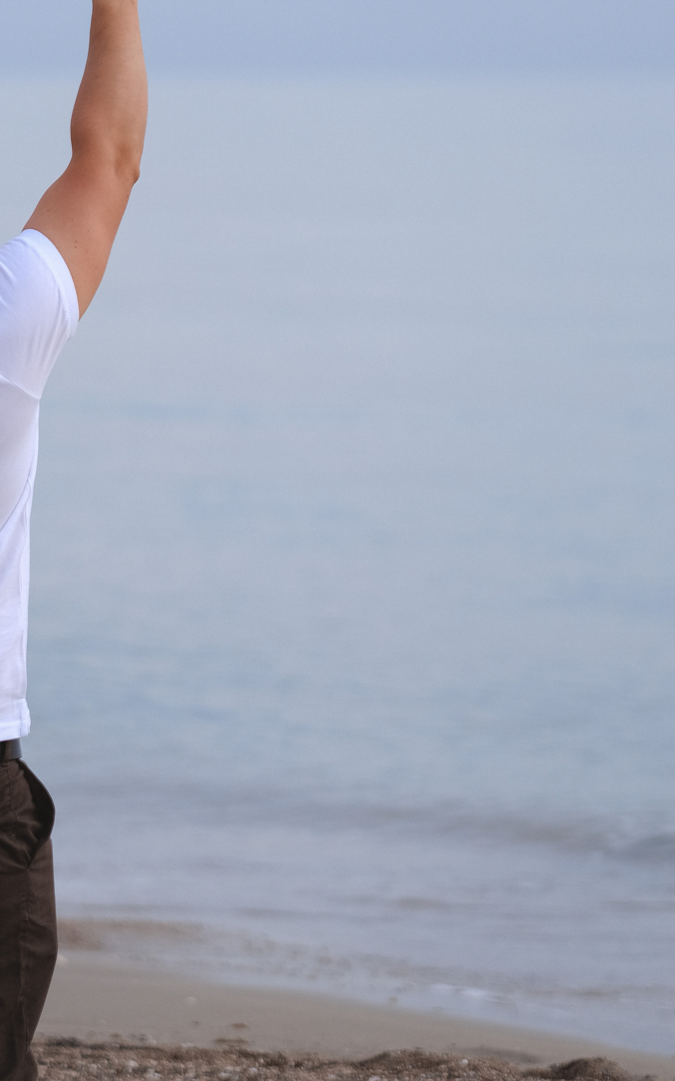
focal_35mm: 238
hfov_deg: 5.5
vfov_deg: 8.8
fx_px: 7007
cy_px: 266
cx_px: 80
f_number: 2
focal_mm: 90
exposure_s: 1/2000
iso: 160
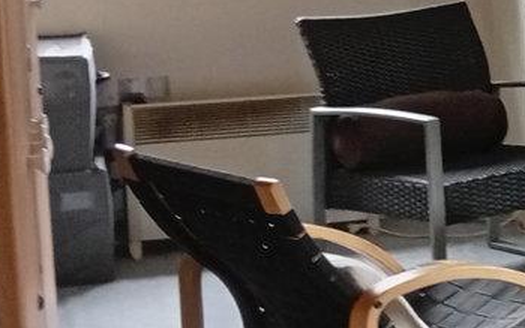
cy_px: 83
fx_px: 1875
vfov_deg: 10.0
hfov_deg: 13.2
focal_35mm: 131
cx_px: 1130
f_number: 1.8
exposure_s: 1/25
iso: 561
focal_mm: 3.98
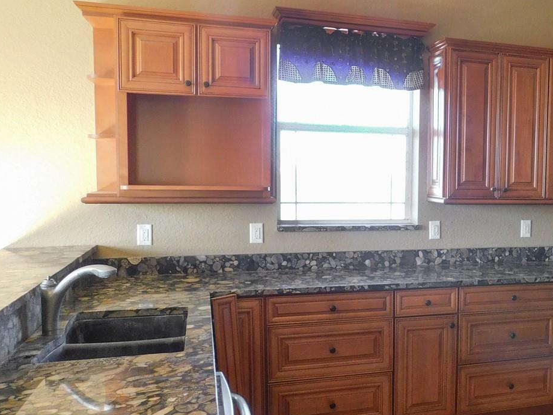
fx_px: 639
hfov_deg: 44.5
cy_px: 235
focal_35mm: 40
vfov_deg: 35.9
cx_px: 445
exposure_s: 1/30
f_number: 3
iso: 200
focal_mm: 4
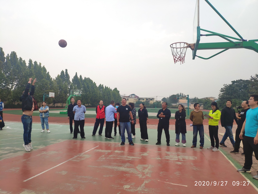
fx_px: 157
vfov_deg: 63.4
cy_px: 97
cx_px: 129
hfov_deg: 79.0
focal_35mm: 21
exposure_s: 1/1067
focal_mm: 4.22
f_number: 1.8
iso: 100
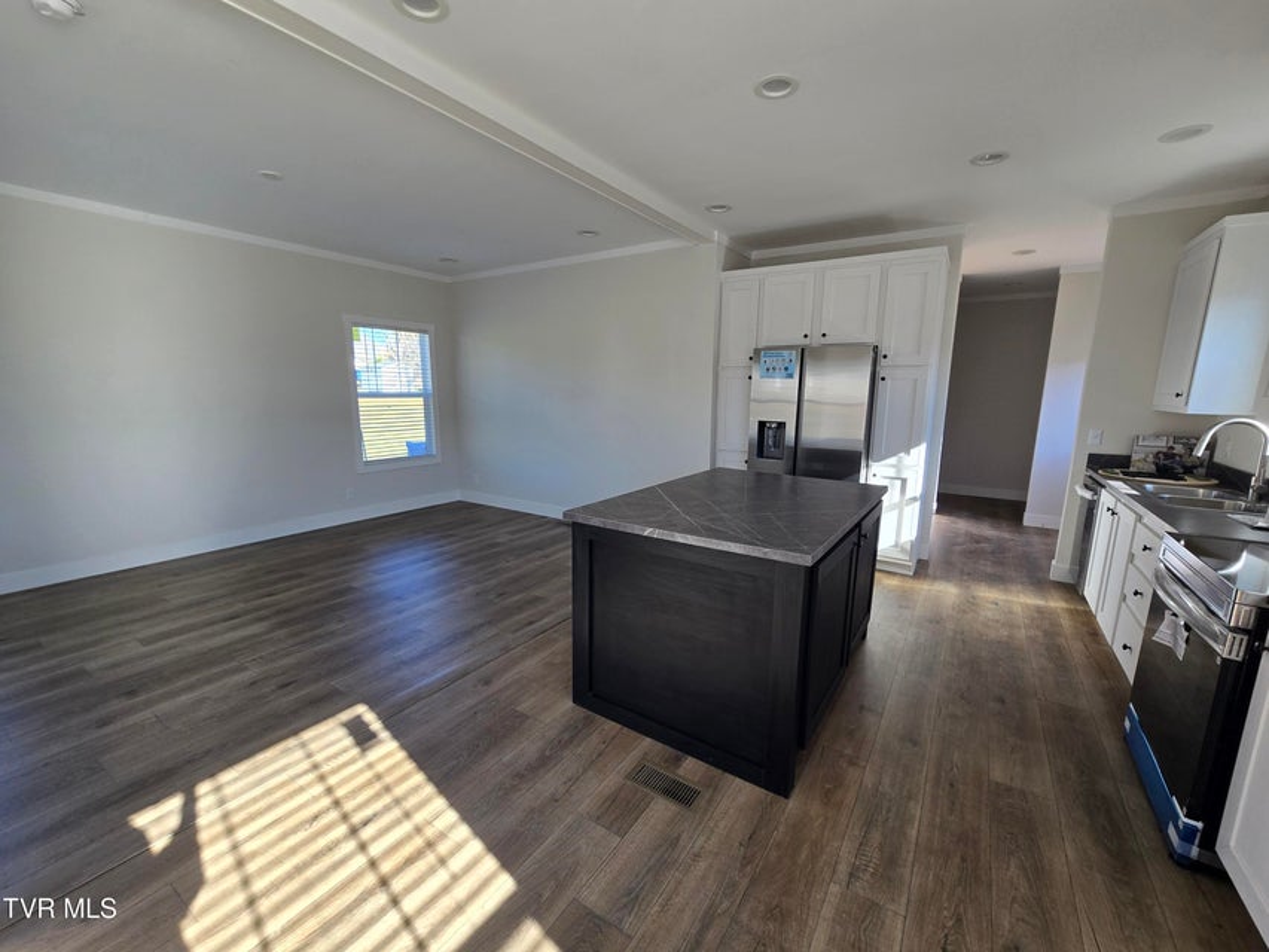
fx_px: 477
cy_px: 476
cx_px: 634
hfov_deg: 106.2
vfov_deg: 89.9
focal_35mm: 13
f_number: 2.2
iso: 50
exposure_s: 1/120
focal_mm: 2.2
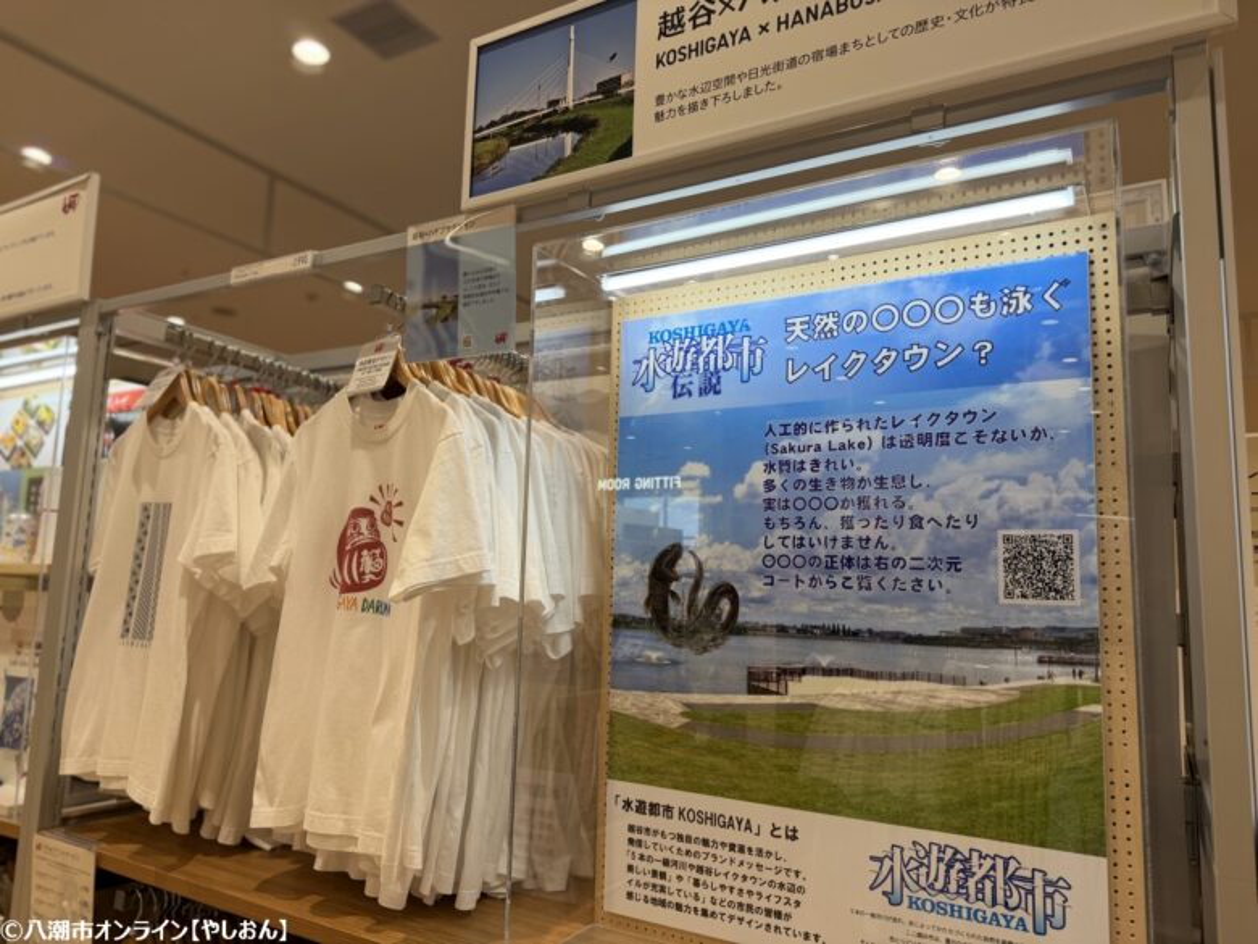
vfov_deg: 56.8
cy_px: 472
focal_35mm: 24
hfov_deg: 71.6
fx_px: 872
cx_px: 629
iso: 100
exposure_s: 1/327
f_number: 1.78
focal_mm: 6.76
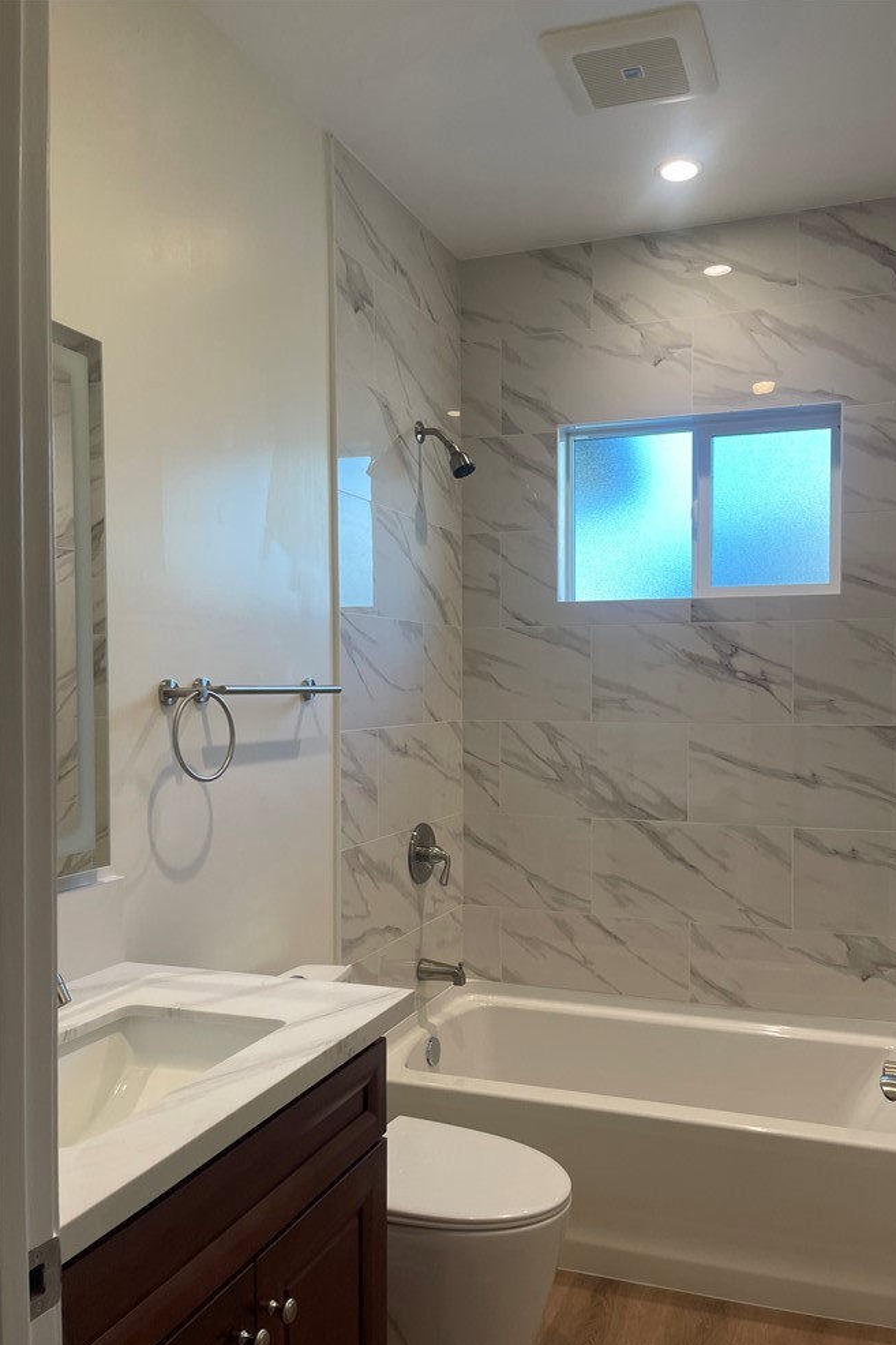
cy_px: 696
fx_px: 1008
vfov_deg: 67.4
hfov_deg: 47.7
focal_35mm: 27
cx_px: 520
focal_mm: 5.1
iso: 64
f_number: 1.6
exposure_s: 1/120
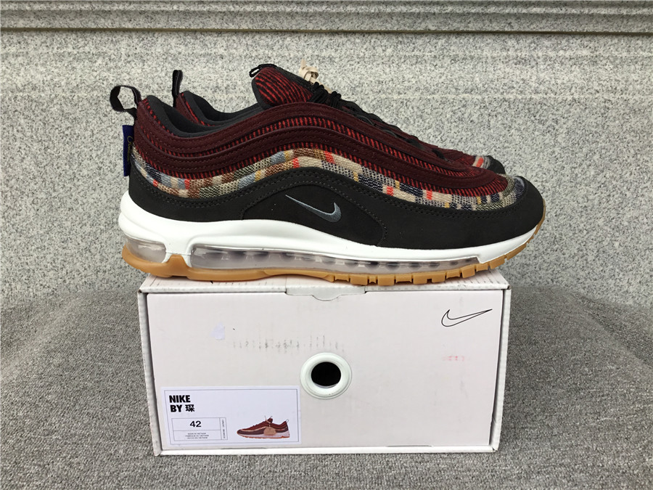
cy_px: 245
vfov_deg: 45.4
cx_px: 326
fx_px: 585
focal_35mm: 31
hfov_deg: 58.4
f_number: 2.4
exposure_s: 1/60
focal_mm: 3.3
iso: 25
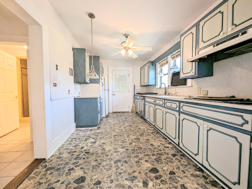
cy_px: 94
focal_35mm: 13
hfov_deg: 106.1
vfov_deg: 90.0
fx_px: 95
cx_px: 126
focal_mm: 1.95
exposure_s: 1/91.8
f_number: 2.2
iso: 184
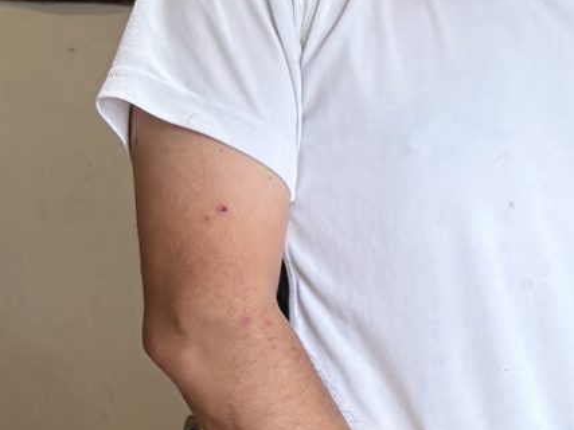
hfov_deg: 11.0
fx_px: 2586
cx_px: 1289
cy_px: 575
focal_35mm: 156
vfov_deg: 9.3
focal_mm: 5.96
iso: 100
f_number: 1.6
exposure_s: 1/120
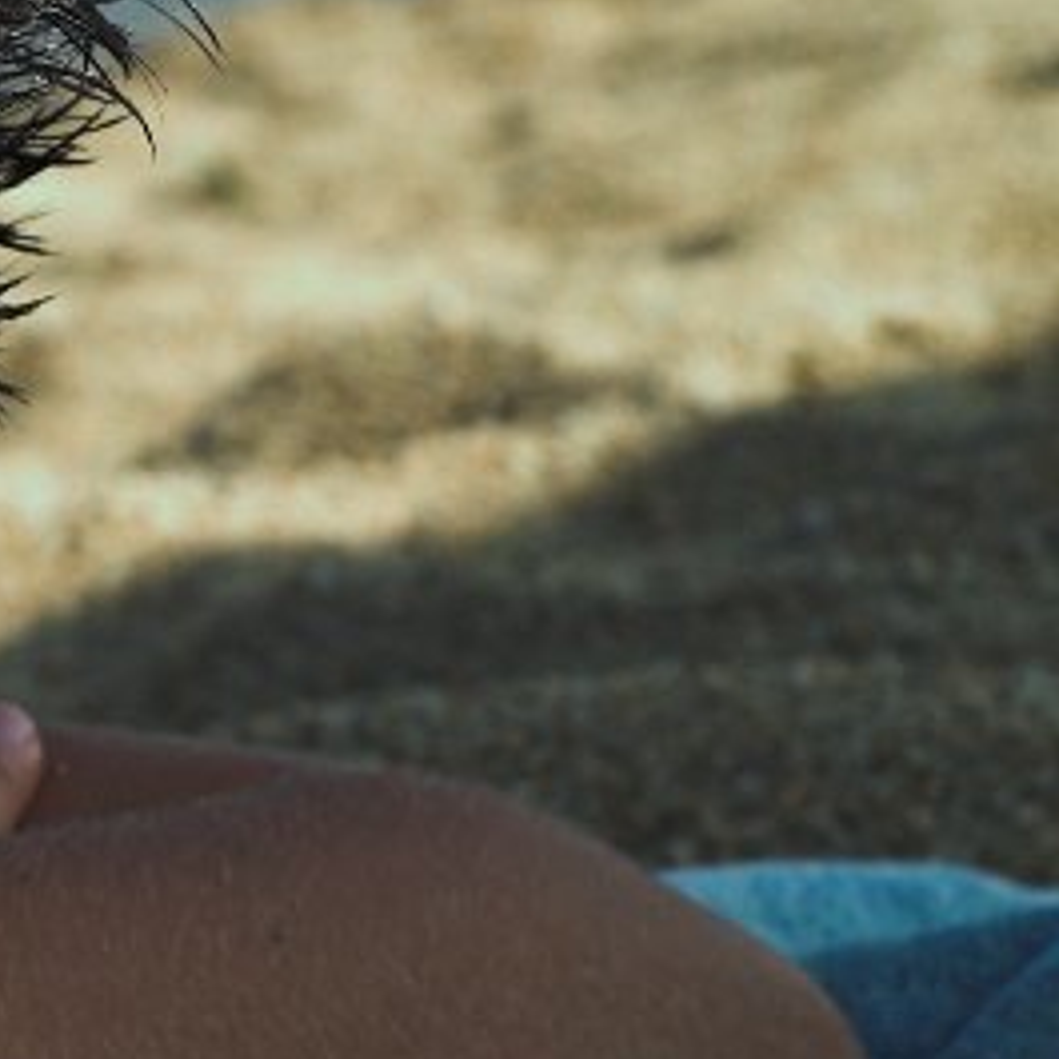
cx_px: -855
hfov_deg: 6.9
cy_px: 362
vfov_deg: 7.1
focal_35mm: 246
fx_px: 8515
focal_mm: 50
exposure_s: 1/250
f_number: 6.3
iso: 100
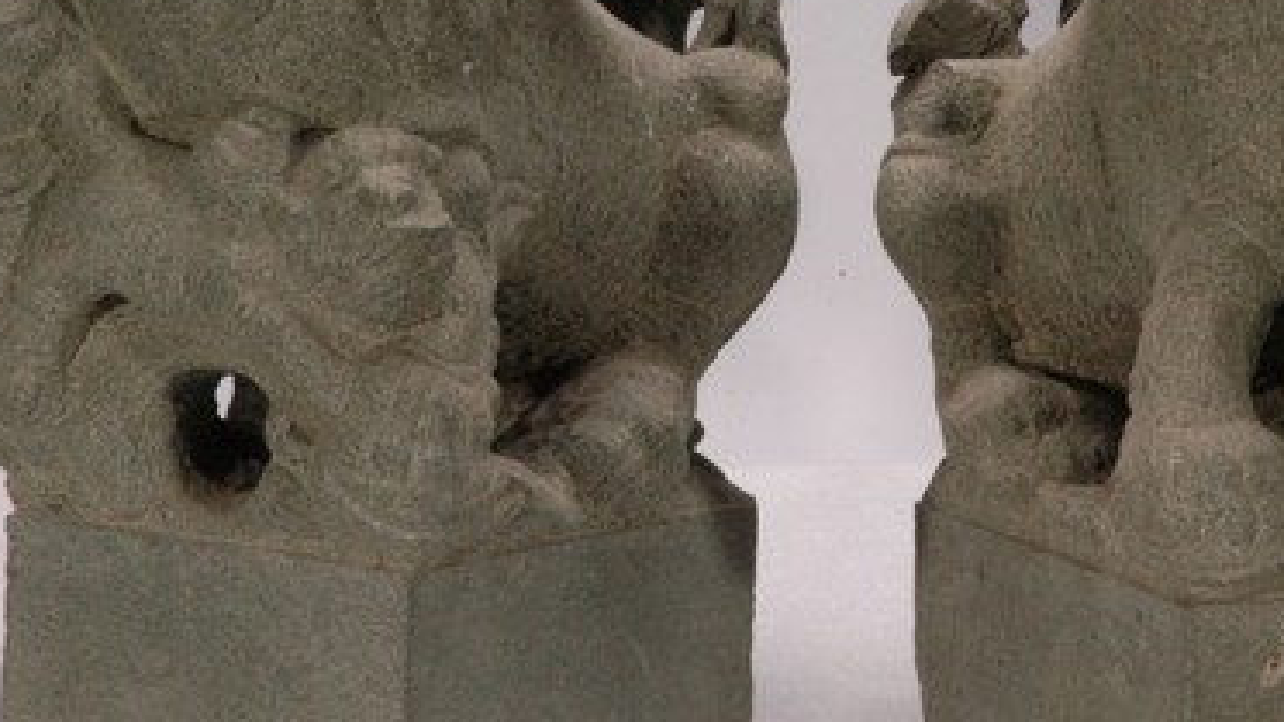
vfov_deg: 6.4
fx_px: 6433
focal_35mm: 189
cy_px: 185
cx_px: 859
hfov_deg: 11.4
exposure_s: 1/125
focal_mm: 70
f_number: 29
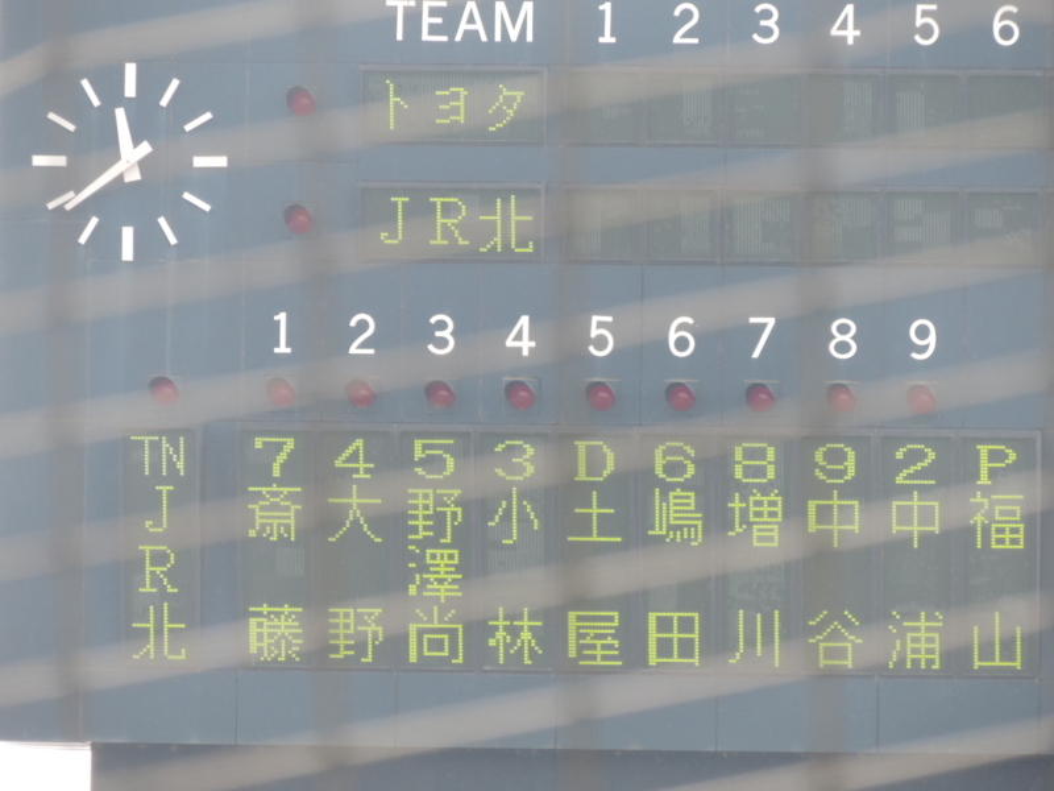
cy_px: 396
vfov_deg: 3.0
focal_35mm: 500
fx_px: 15224
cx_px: 527
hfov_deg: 4.0
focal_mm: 89.1
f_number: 4.9
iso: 400
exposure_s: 1/200
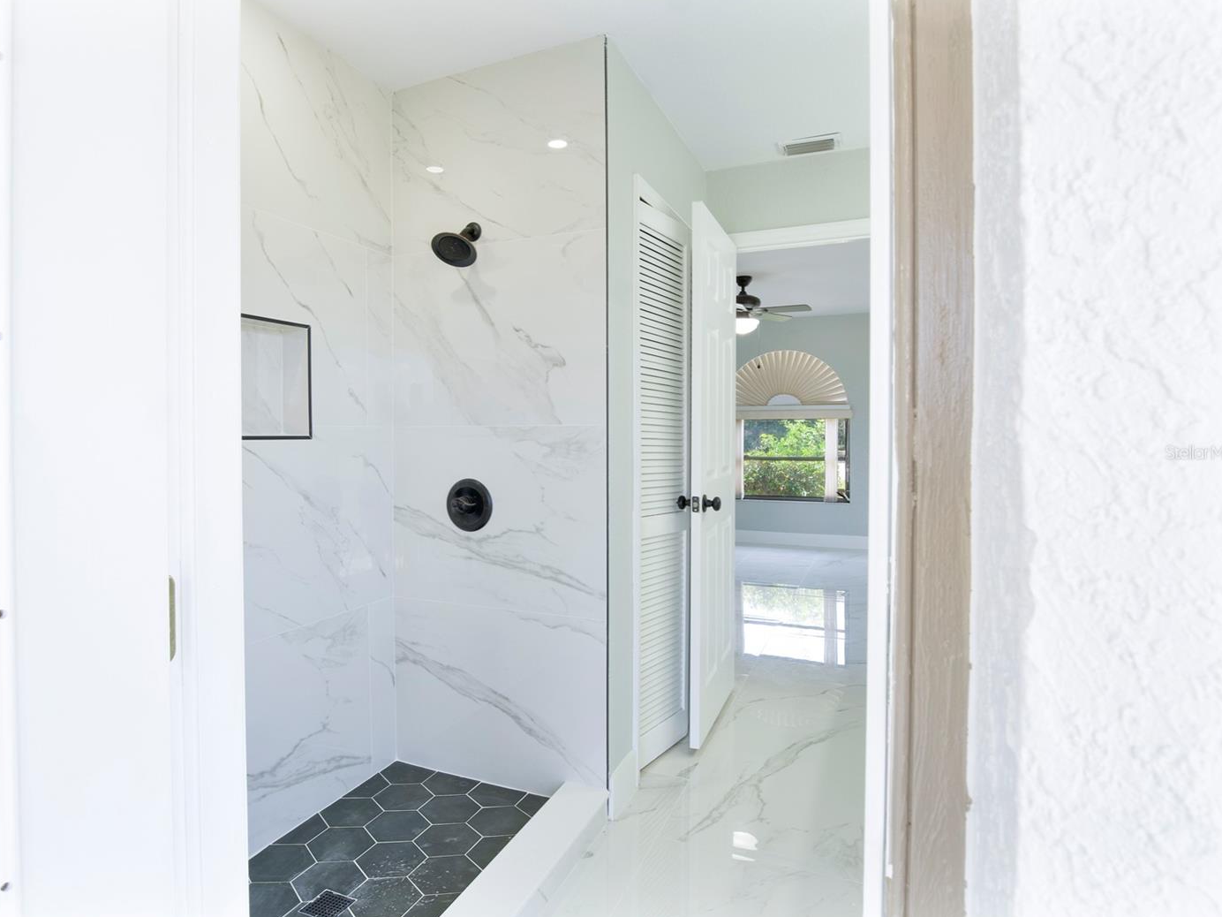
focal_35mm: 20
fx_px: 706
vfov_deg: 66.0
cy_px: 452
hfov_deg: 81.4
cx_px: 538
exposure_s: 1/3
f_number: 8
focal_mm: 12
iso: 100
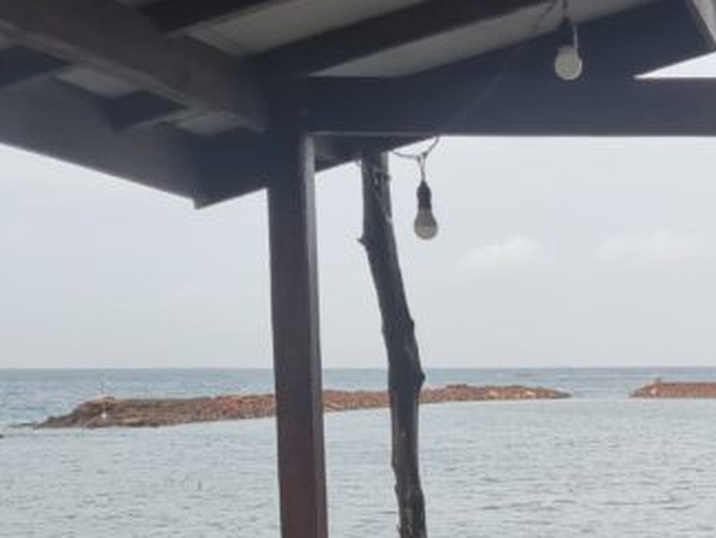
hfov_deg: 22.2
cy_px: 578
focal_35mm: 82
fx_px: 1697
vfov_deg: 17.4
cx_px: 837
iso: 100
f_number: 1.8
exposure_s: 1/100
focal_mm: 5.4
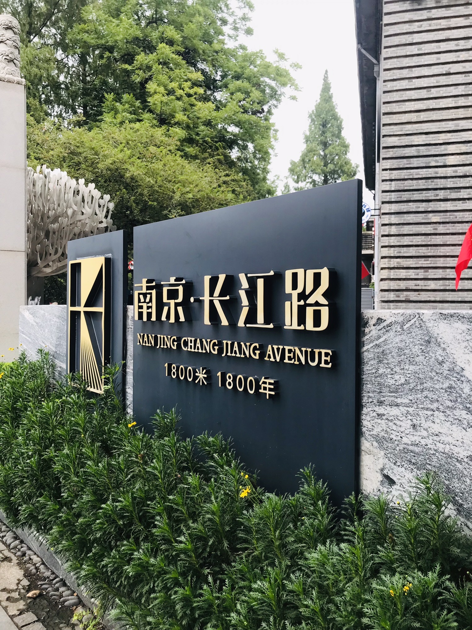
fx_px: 509
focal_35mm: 28
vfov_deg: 63.4
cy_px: 315
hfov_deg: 49.7
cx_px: 236
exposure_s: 1/643
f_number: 1.8
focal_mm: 3.99
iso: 20
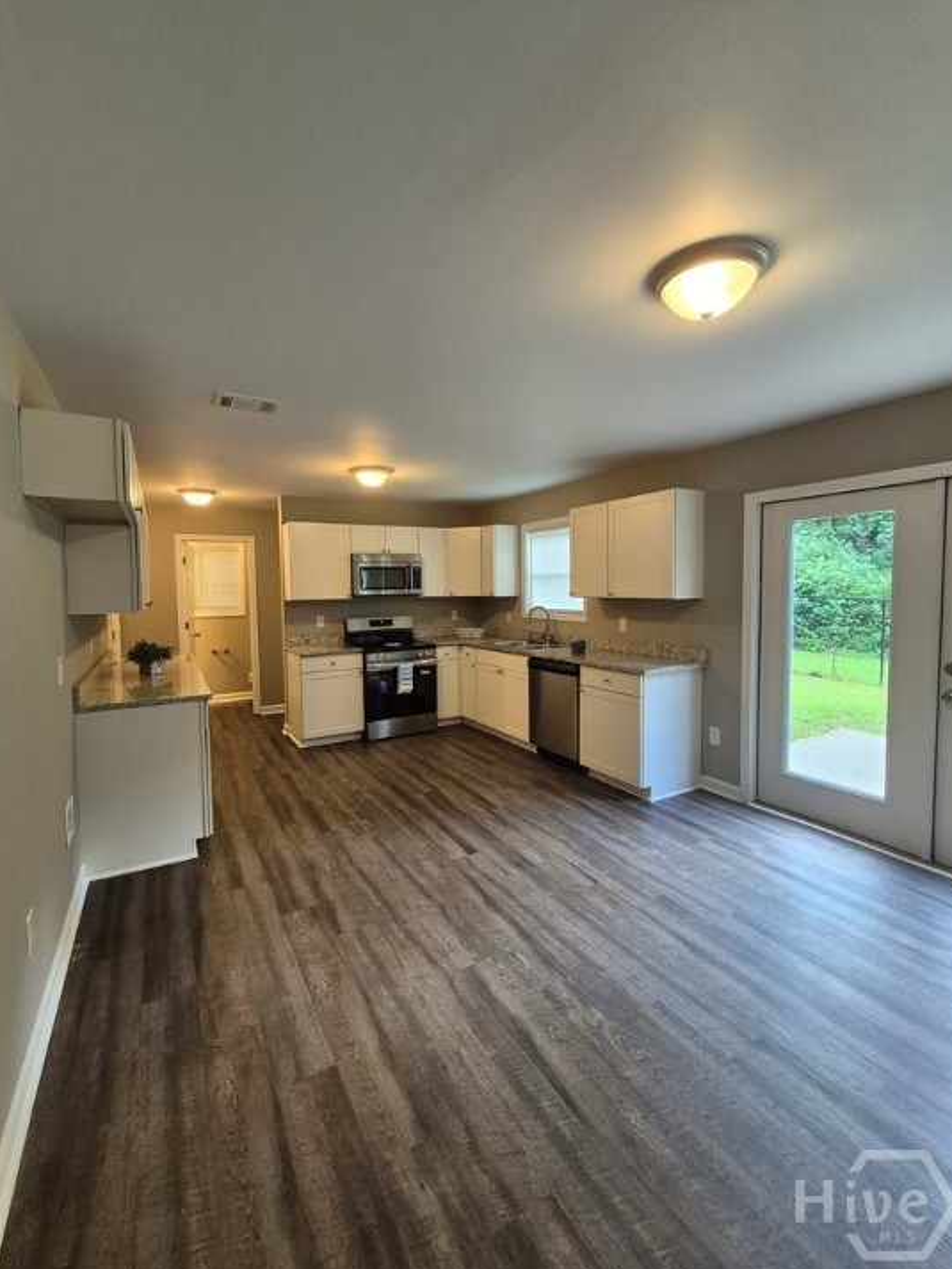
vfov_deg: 102.0
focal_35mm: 14
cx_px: 466
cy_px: 625
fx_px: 513
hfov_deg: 85.7
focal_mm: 1.74
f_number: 2.2
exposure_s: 1/60
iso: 160
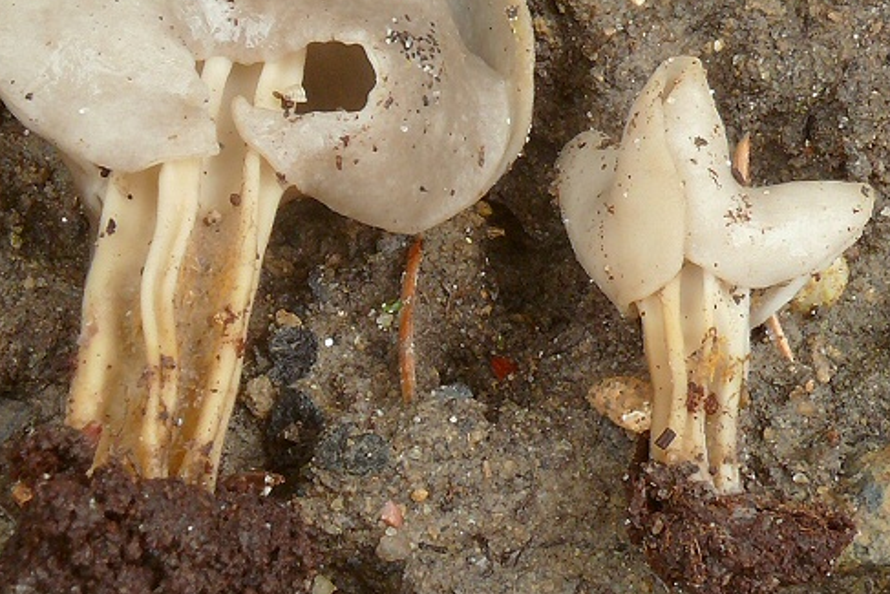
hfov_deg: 19.3
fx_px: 2621
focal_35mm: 106
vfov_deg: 12.9
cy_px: 128
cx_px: 382
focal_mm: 15
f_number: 10
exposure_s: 1/15
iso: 100
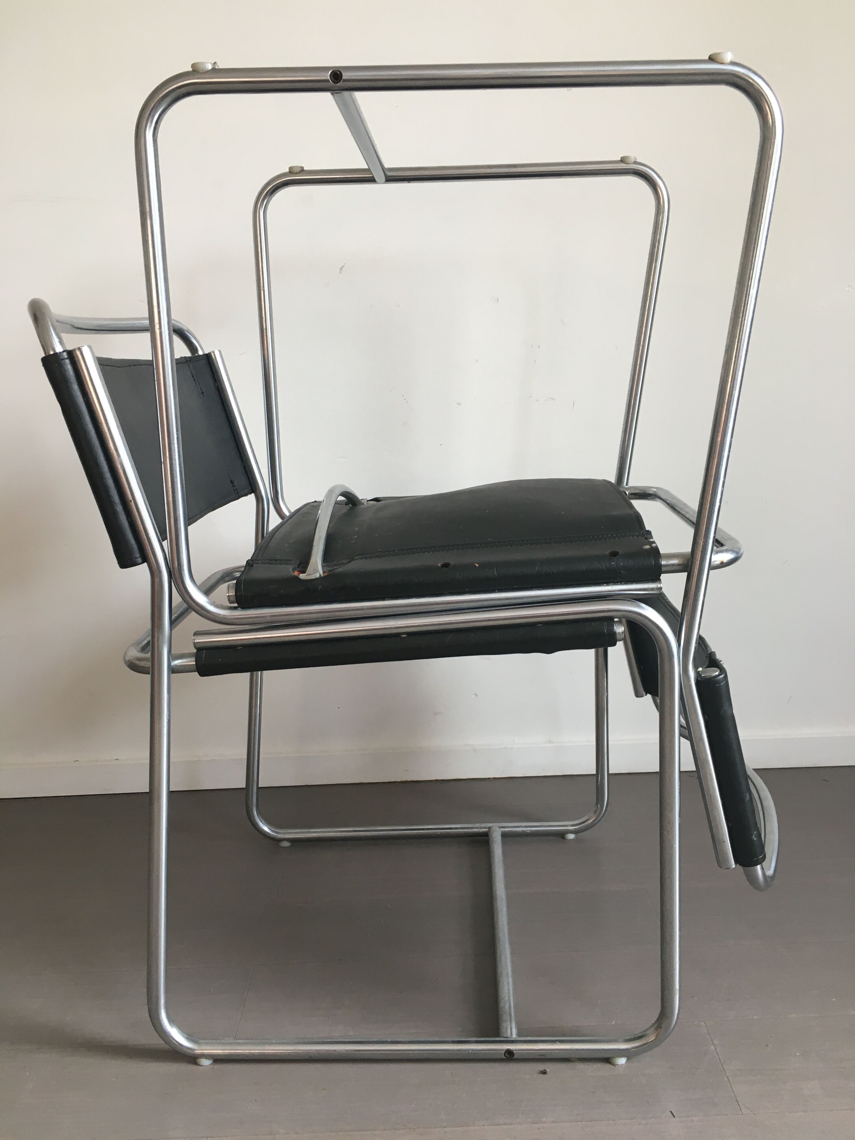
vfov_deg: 61.7
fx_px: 955
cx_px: 428
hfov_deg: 48.2
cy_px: 570
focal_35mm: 29
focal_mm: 4.15
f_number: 2.2
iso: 80
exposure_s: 1/33
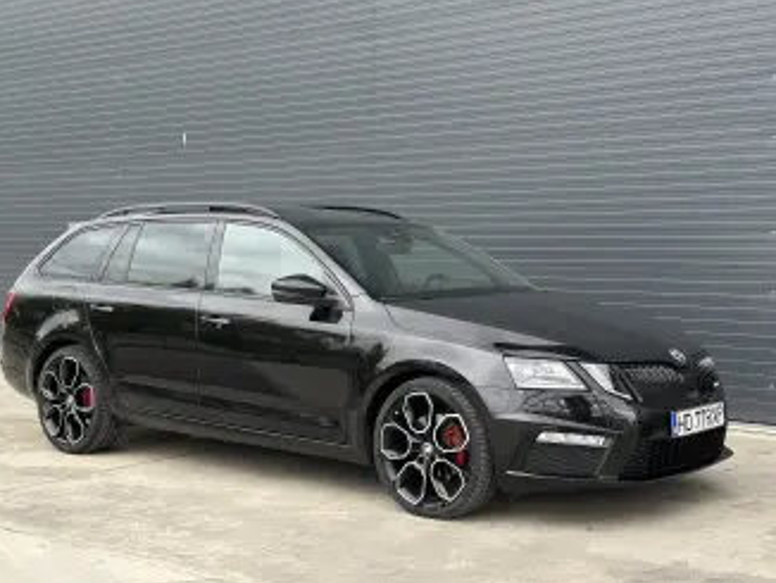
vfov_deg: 27.6
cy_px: 271
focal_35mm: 53
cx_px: 386
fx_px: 1189
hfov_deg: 36.1
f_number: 1.78
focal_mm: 6.86
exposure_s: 1/246
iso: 50
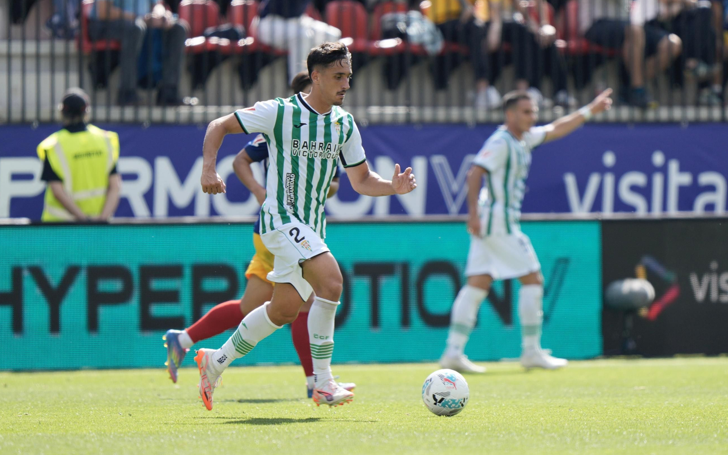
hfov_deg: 5.1
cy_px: 220
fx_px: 8115
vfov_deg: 3.2
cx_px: 363
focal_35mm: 409
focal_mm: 400
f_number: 2.8
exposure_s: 1/1000
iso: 125
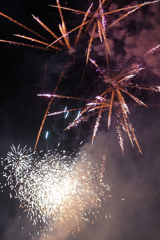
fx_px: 413
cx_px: 74
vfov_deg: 31.6
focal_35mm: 62
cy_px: 50
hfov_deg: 21.9
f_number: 1.8
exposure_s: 1/6.5
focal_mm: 16
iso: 200
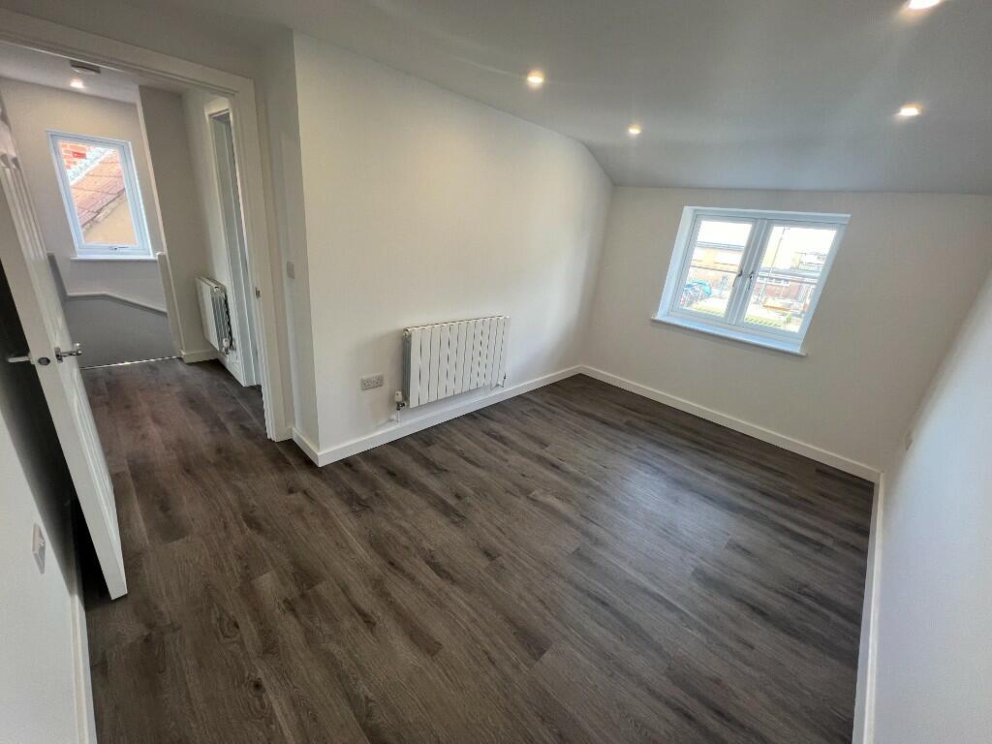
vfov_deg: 89.9
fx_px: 373
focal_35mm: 13
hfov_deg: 106.2
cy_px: 372
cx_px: 496
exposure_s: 1/100
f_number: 1.8
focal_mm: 1.57
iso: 125
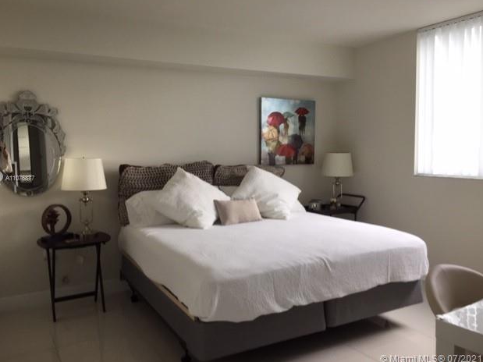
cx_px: 236
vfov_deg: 46.8
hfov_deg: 60.0
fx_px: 419
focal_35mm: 30
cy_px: 179
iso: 50
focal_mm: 4.15
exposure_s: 1/100
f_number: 2.2
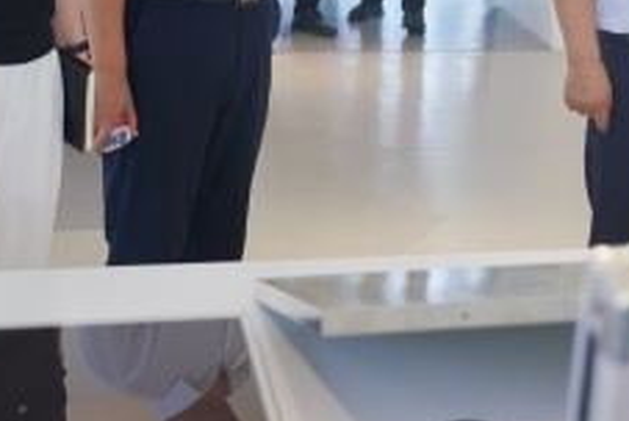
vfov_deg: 13.0
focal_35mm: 103
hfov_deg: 19.6
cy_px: -98
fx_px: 1802
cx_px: 482
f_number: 4
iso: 1000
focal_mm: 39
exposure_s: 1/160
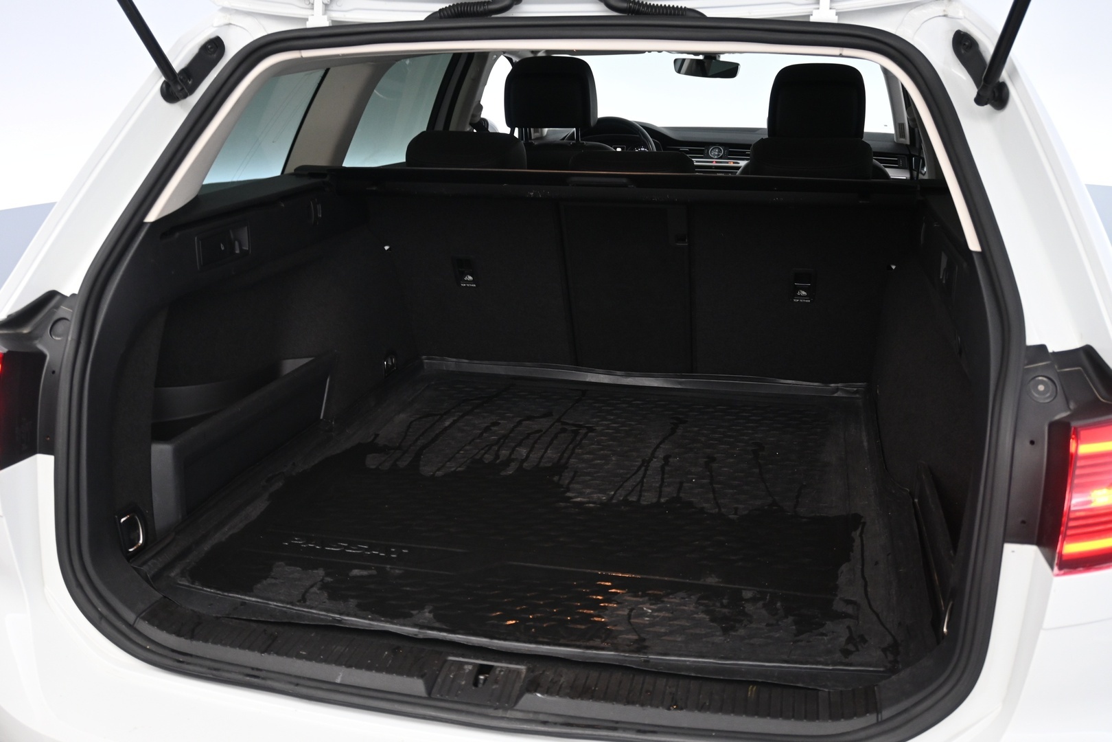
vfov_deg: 40.0
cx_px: 556
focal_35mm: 33
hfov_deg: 57.2
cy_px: 371
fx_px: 1019
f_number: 4
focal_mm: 22
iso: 1000
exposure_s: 1/40
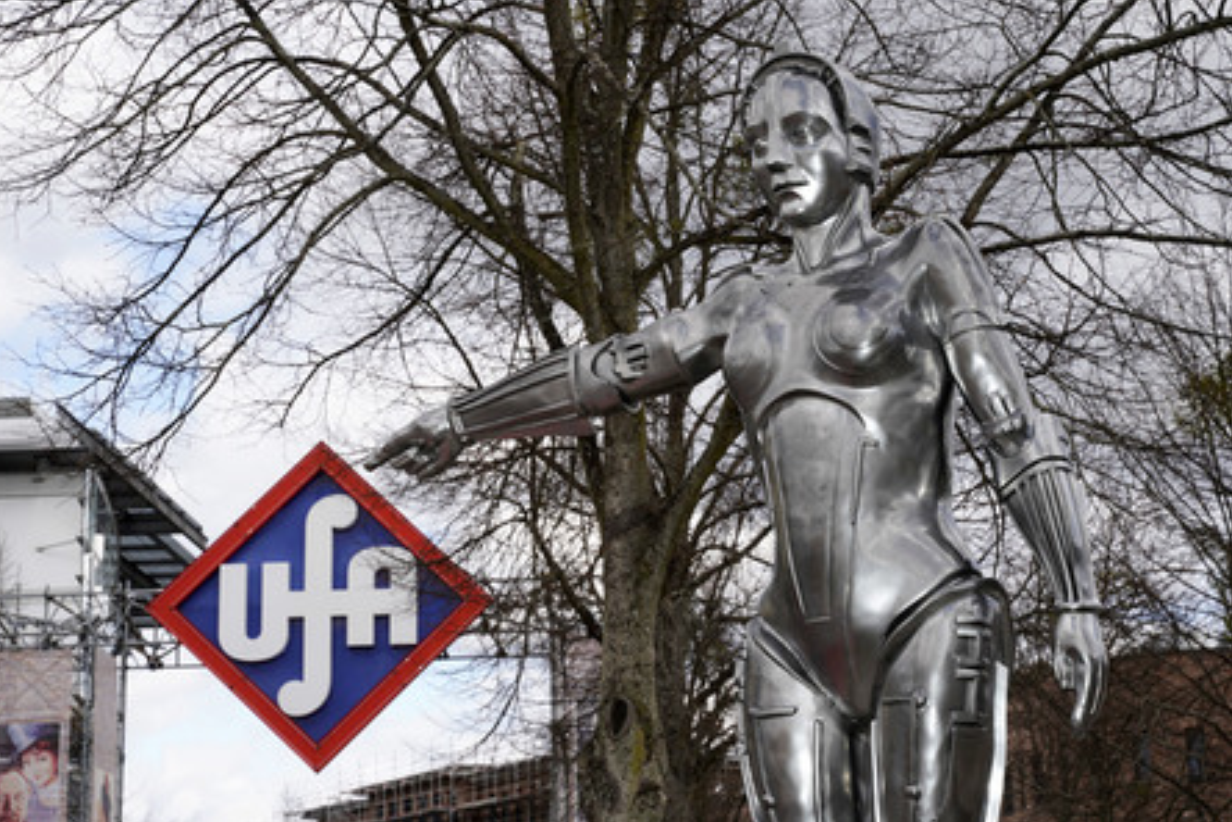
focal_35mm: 69
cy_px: 411
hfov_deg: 29.2
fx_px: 2361
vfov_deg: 19.7
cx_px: 609
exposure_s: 1/160
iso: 160
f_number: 11
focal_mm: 68
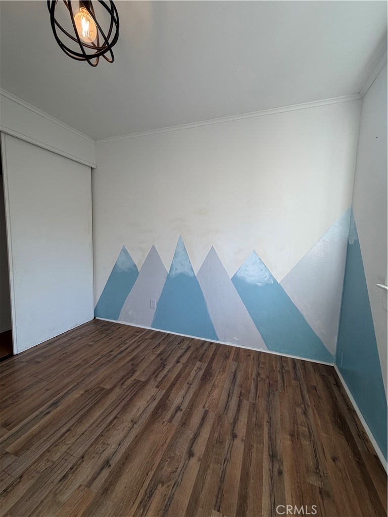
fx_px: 209
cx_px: 194
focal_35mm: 14
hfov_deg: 85.7
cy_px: 258
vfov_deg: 102.1
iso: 100
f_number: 2.2
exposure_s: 1/120
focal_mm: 2.22
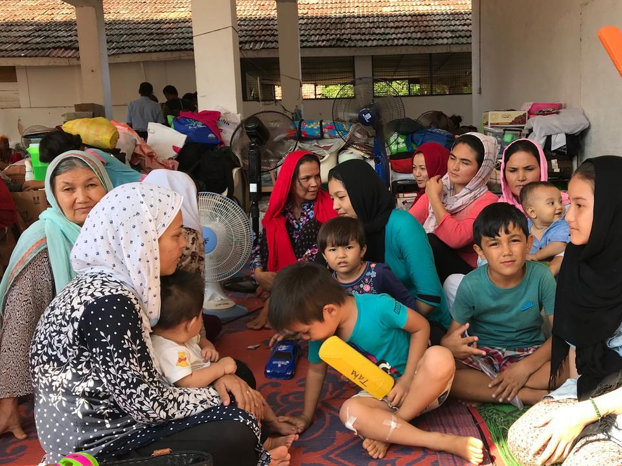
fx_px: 629
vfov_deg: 40.7
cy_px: 222
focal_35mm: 35
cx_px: 388
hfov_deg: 52.1
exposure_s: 1/411
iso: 20
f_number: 1.8
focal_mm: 3.99
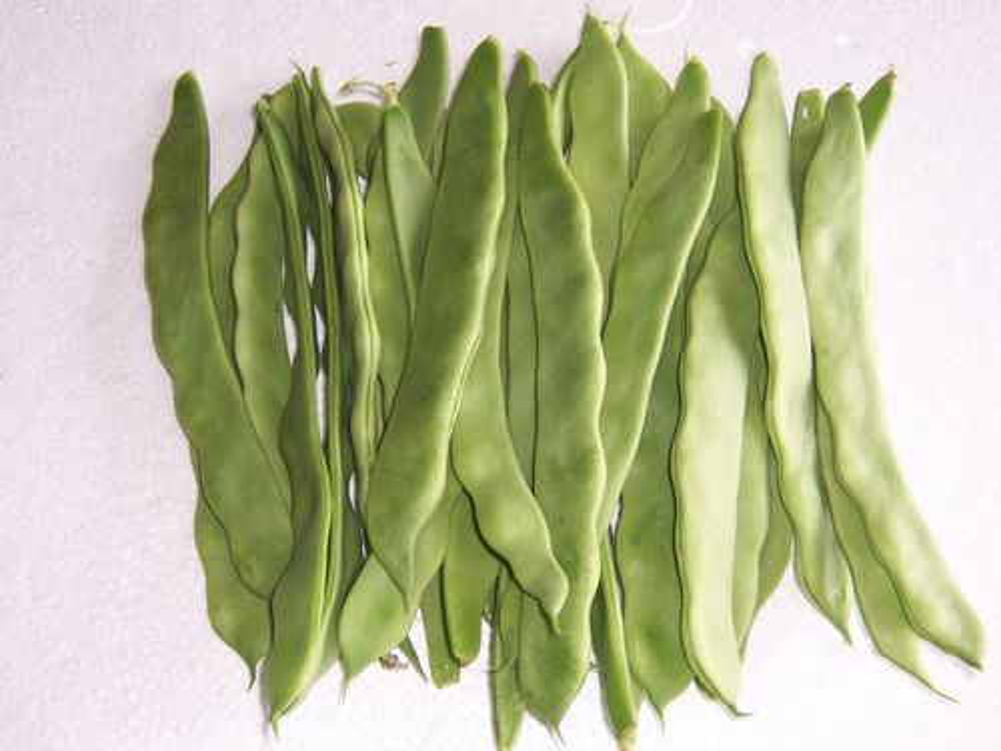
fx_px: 1417
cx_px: 500
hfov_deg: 38.9
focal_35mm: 49
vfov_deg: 29.7
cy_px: 376
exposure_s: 1/90
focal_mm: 8.2
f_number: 3.4
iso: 80
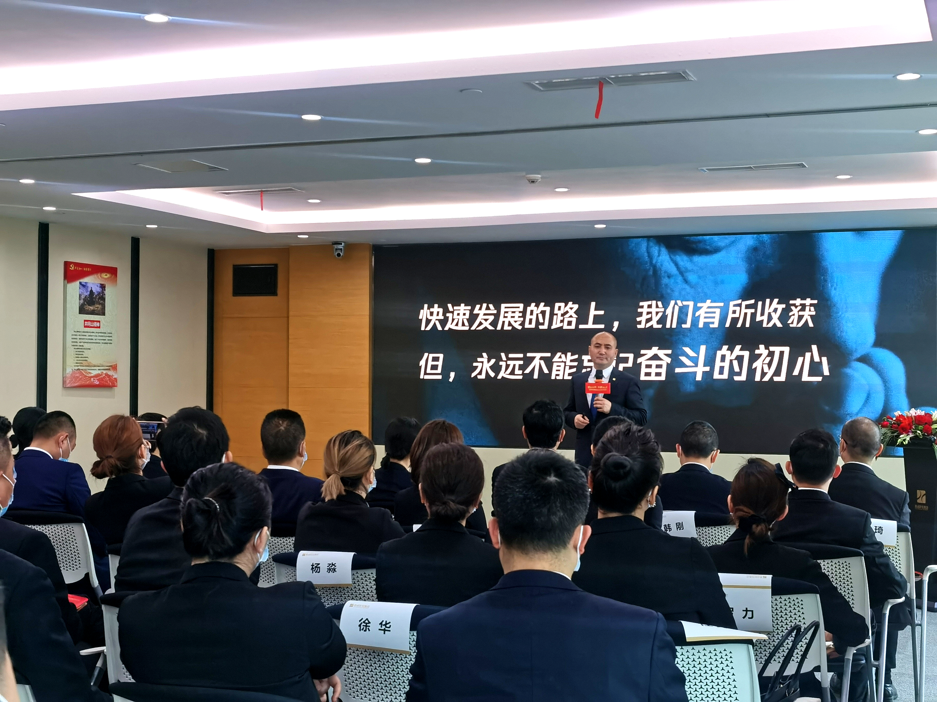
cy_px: 351
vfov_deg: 27.0
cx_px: 468
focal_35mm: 54
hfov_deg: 35.5
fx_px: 1462
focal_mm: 5.56
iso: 50
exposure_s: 1/170
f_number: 1.6
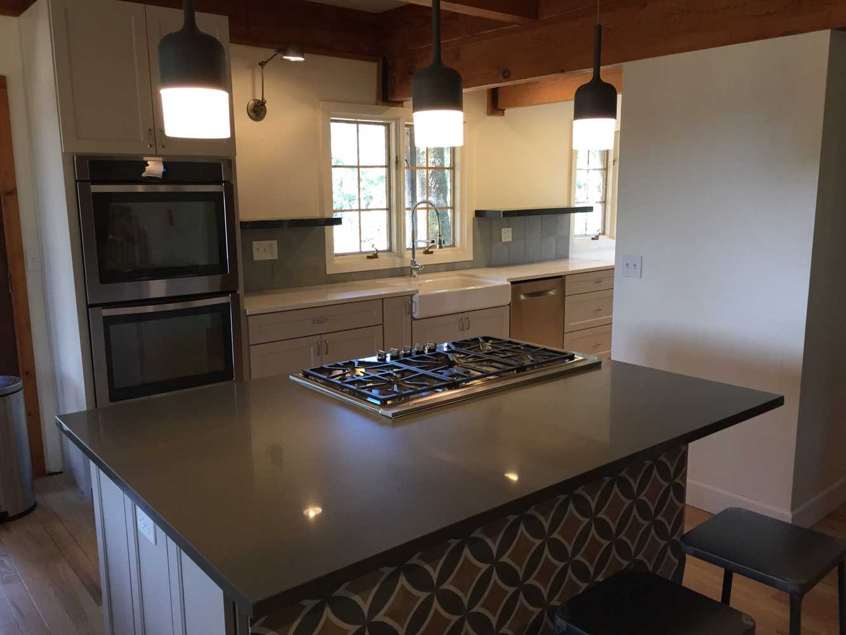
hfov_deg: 61.7
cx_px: 423
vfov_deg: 48.2
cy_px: 318
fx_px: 709
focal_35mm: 29
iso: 50
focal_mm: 4.15
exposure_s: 1/30
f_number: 2.2
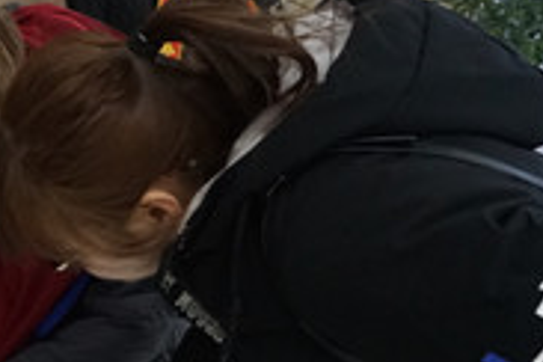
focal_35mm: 72
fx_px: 1086
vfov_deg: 18.7
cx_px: -104
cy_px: 312
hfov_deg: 25.3
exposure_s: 1/160
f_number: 3.5
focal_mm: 16
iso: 2000
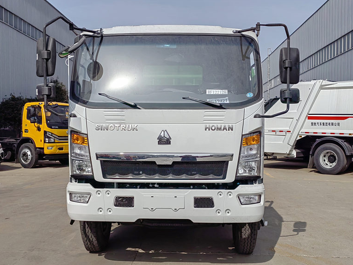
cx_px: 180
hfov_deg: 43.9
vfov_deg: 33.6
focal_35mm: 43
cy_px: 138
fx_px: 438
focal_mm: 5.52
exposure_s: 1/6849
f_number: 1.9
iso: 50
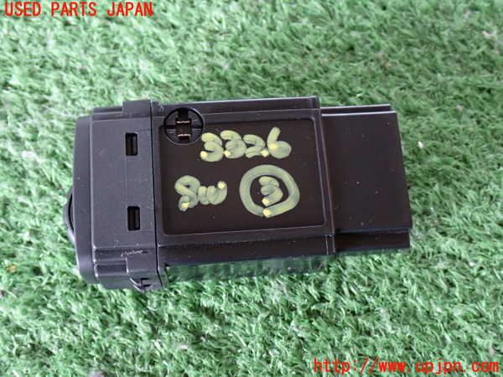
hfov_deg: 38.2
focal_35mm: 50
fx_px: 727
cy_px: 188
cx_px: 252
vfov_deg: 29.1
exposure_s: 1/20
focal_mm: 9.01
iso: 800
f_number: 3.2
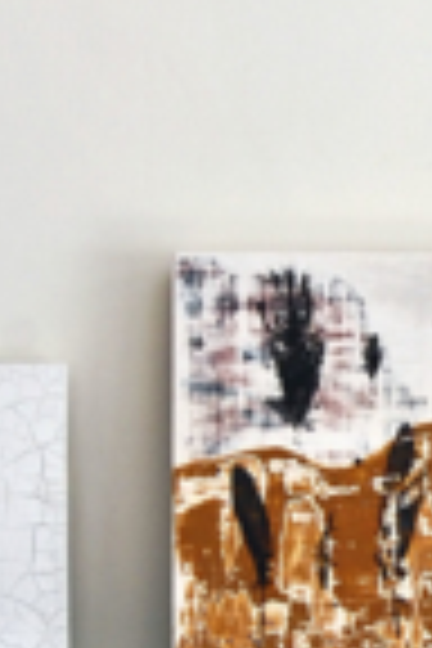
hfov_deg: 5.4
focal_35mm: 251
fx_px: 4518
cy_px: 590
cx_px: 533
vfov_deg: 8.2
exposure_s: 1/10
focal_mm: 34
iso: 200
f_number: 8
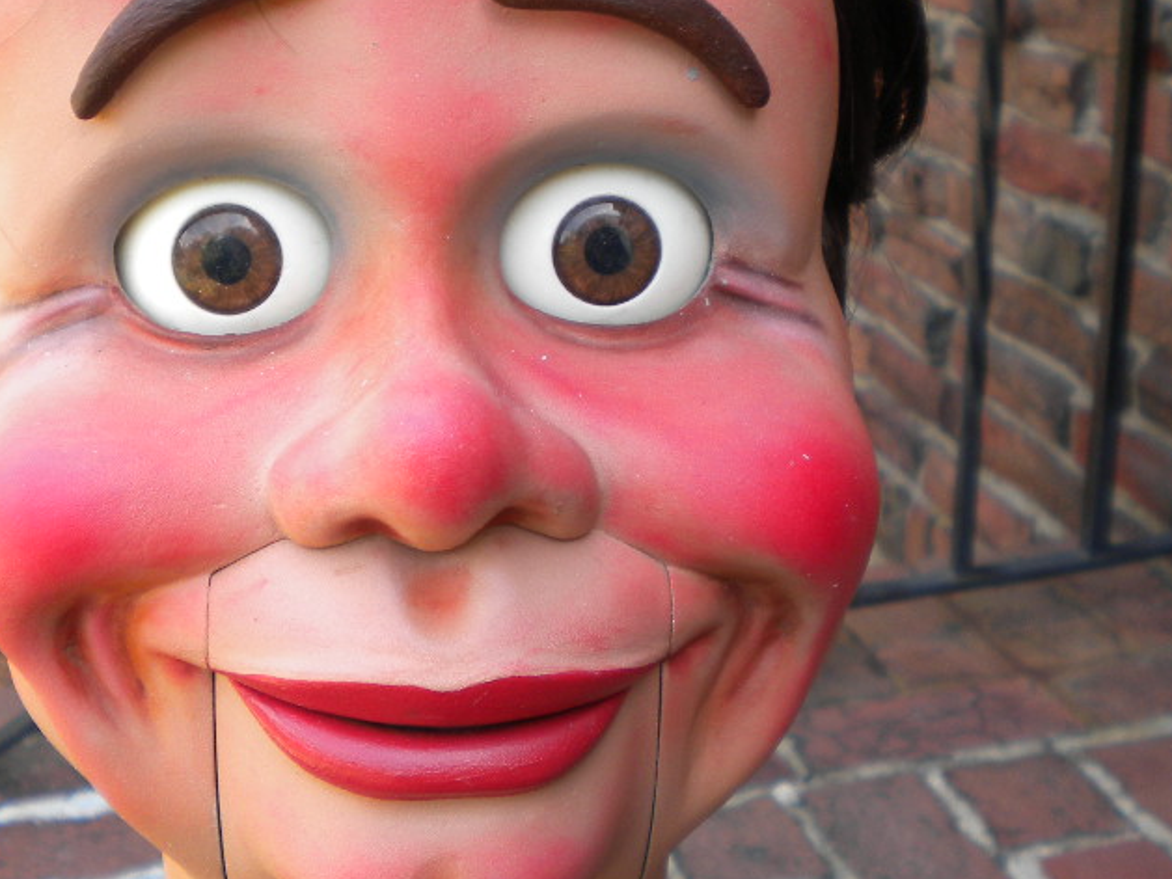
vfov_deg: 25.7
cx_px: 365
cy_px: 410
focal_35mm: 57
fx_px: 1930
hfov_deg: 33.4
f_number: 3.1
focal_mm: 6.3
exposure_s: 1/105
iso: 80
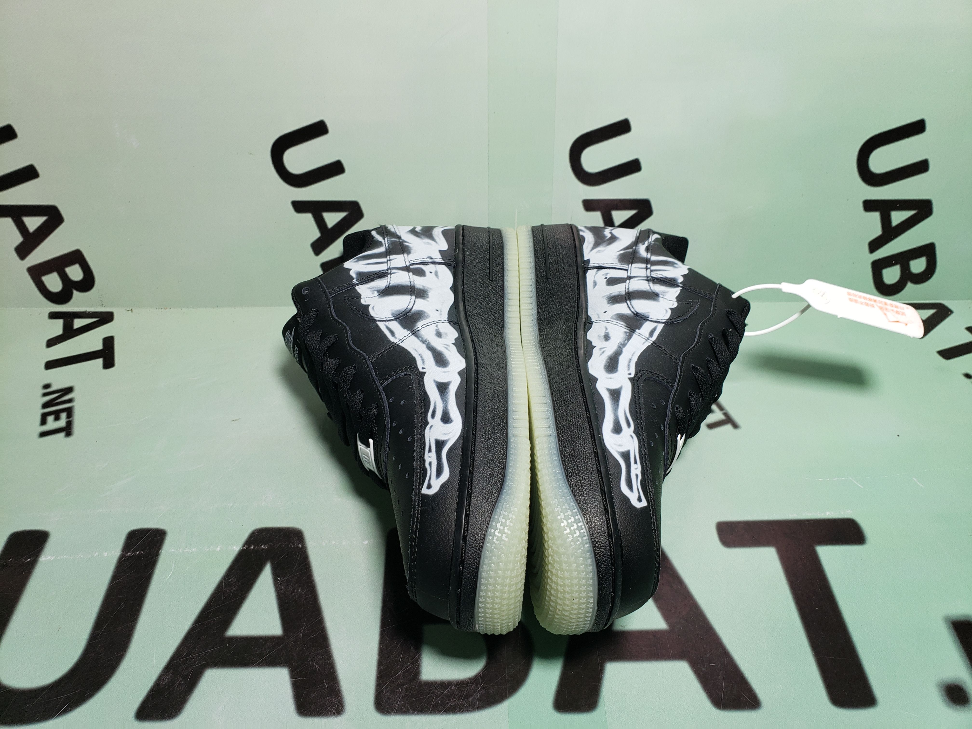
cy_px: 364
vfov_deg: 53.1
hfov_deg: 67.3
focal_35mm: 26
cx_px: 486
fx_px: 730
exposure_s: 1/123
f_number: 2.4
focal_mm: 4.3
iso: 50
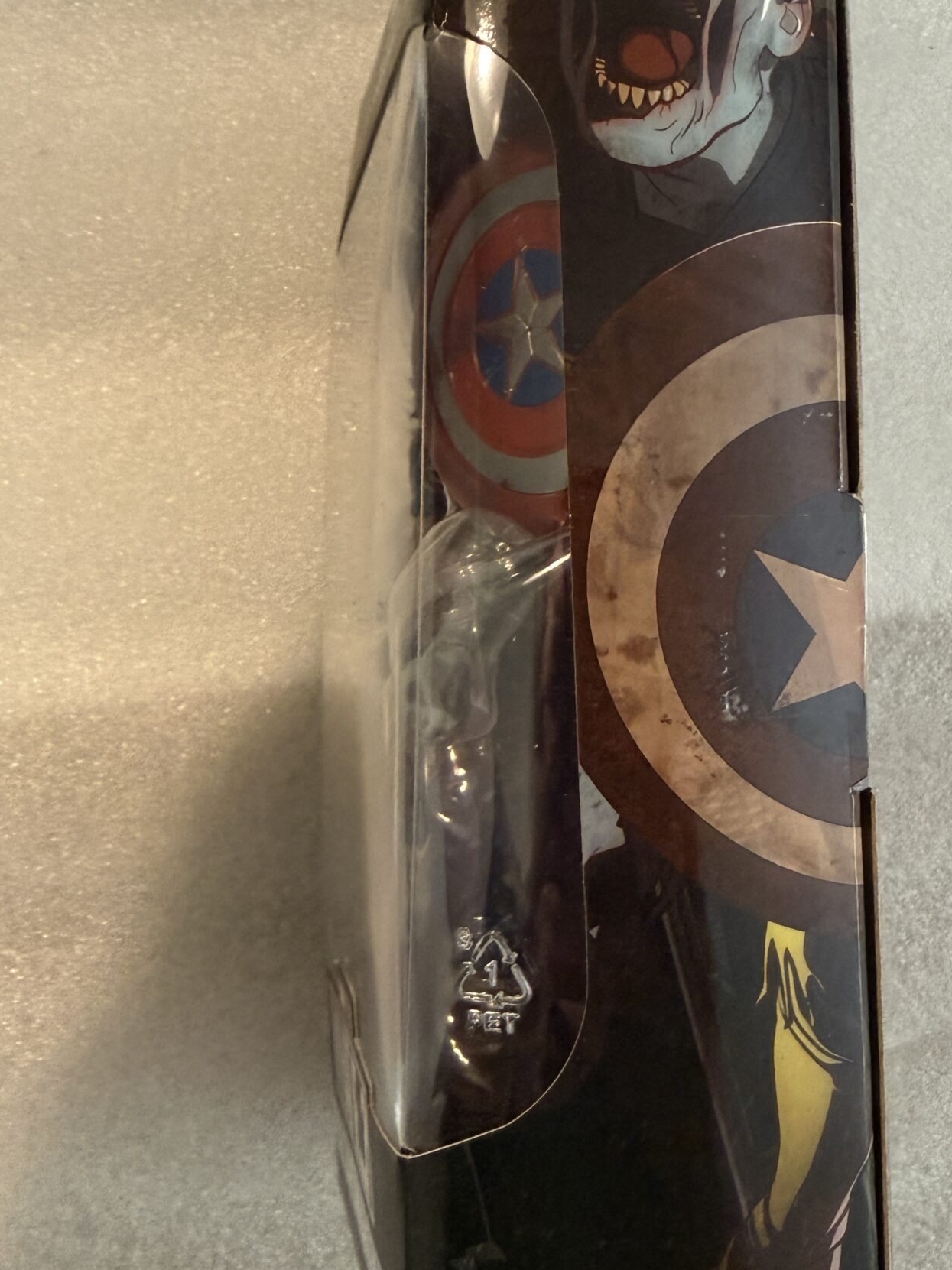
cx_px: 695
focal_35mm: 37
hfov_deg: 37.8
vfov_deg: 50.1
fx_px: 1357
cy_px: 606
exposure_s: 1/60
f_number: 2.2
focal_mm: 2.22
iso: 500
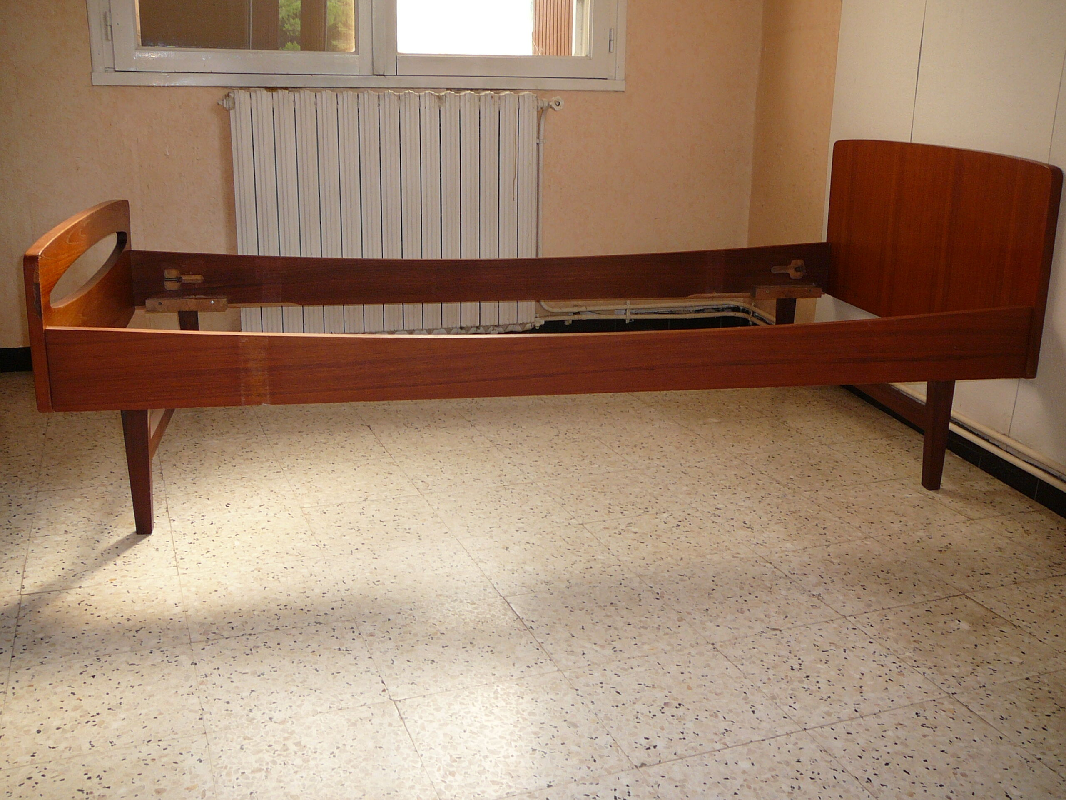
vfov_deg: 40.7
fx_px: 1078
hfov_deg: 52.6
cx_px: 533
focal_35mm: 35
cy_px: 400
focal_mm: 5.2
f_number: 2.8
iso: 100
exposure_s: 1/60
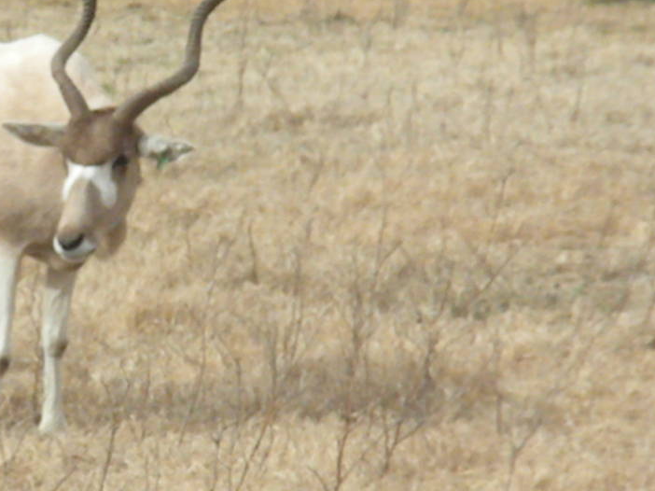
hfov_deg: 3.3
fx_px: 11217
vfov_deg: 2.5
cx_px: -52
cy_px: 215
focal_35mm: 593
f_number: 14
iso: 640
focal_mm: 46.2
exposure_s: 1/253
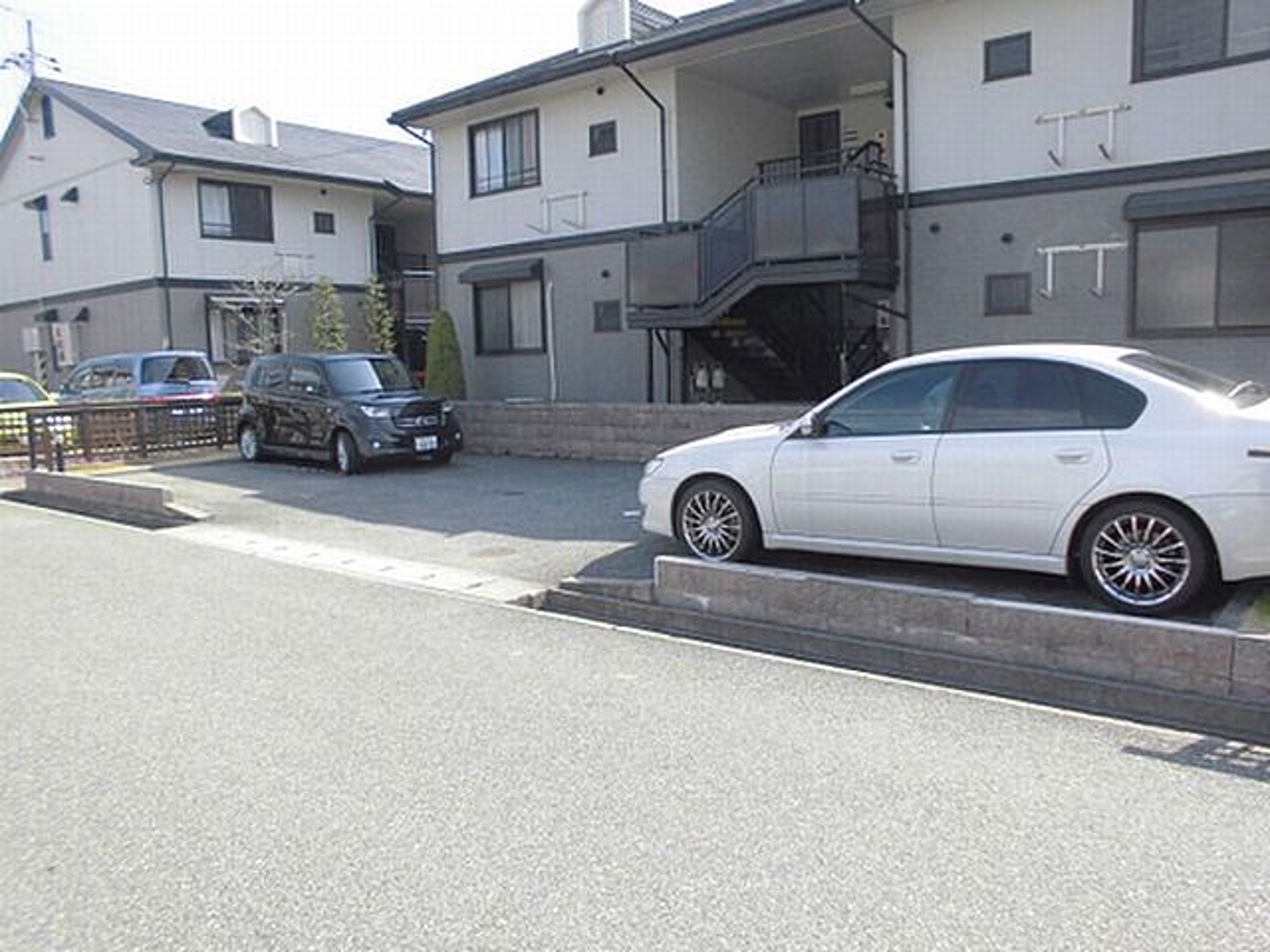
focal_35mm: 26
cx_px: 635
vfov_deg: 53.1
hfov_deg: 67.3
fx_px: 954
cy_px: 476
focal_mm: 4.6
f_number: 3.5
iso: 100
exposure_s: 1/320
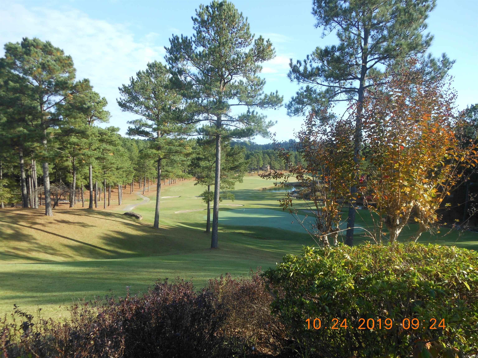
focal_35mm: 25
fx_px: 345
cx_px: 239
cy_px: 179
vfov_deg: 54.9
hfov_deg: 69.4
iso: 80
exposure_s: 1/320
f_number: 3.2
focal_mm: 4.5
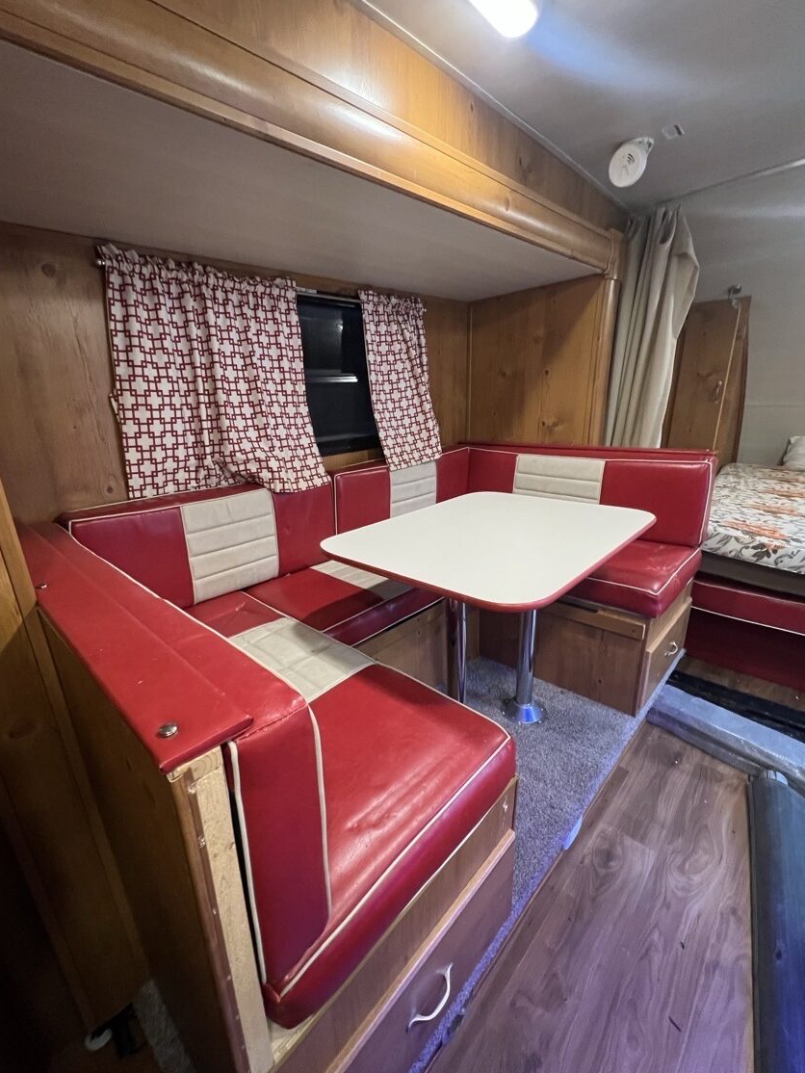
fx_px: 434
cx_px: 376
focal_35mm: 14
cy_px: 548
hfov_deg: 85.6
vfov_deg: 102.0
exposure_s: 1/60
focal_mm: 1.57
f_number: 1.8
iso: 640
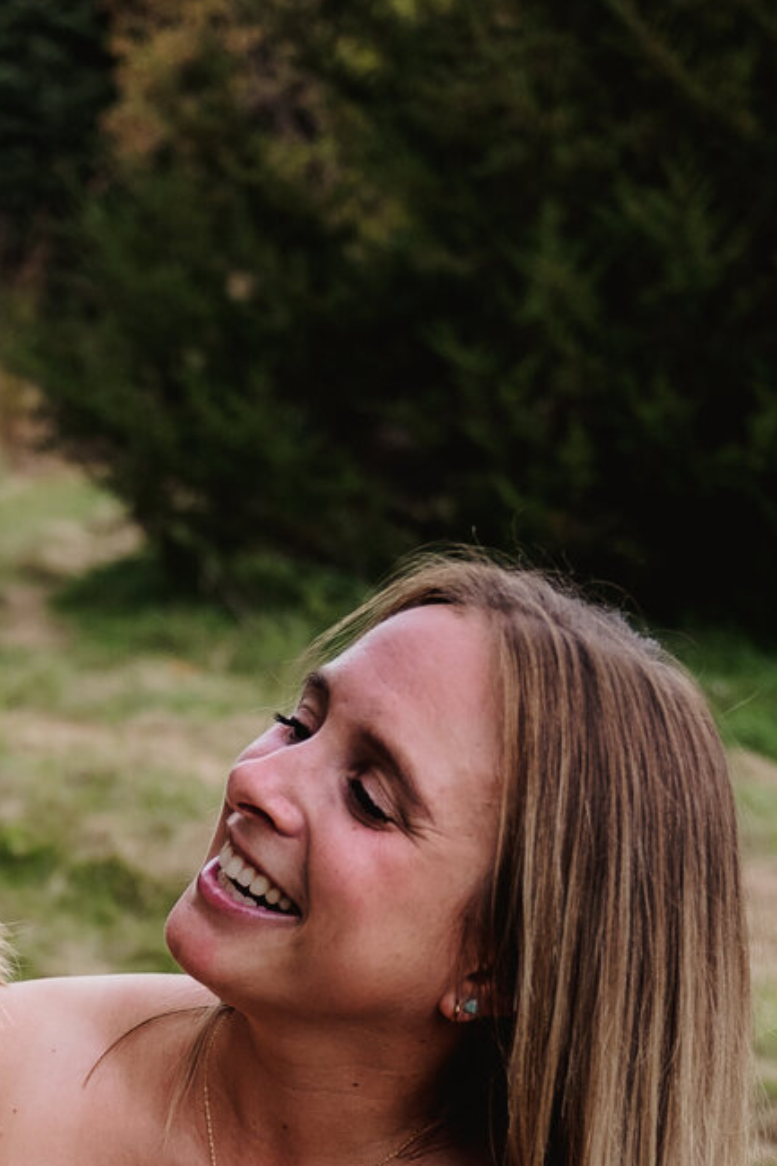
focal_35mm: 87
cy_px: 1455
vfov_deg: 21.4
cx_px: 48
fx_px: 2830
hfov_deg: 15.4
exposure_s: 1/500
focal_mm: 31.5
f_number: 2.8
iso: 500
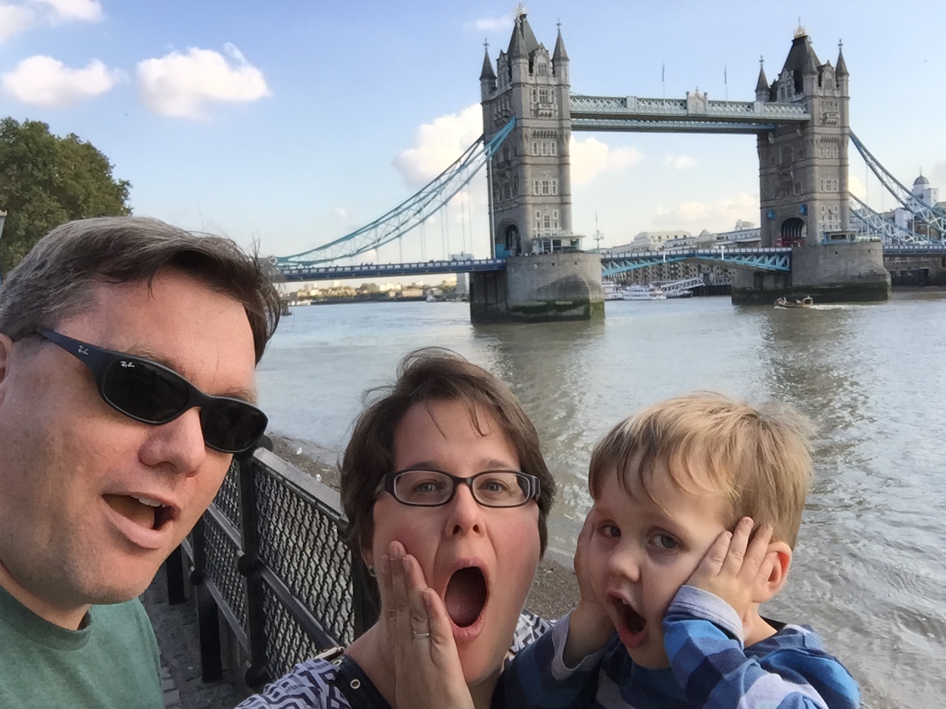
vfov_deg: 45.4
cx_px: 473
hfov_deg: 58.4
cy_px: 354
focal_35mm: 31
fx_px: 847
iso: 32
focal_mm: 2.65
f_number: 2.2
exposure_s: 1/286
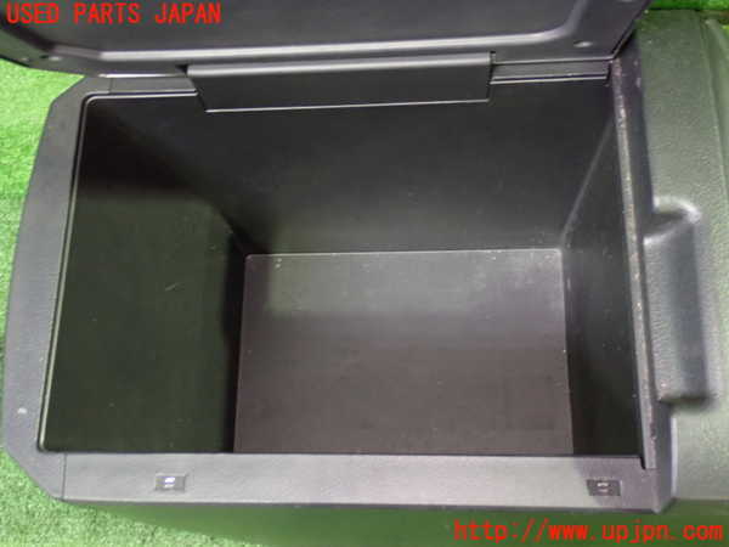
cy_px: 274
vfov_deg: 35.1
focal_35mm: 41
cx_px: 364
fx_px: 863
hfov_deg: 45.8
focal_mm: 7.31
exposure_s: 1/10
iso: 800
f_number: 2.8
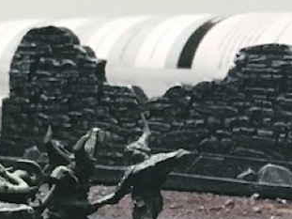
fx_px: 1611
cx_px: -653
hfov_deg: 8.3
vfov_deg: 7.8
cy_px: 43
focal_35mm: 191
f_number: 2.2
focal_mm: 4.15
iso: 100
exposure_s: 1/30
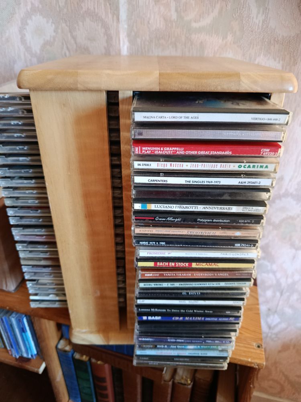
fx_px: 278
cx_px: 150
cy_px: 201
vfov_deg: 71.6
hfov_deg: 56.8
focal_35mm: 24
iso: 2261
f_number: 1.7
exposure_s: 1/25
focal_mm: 5.24
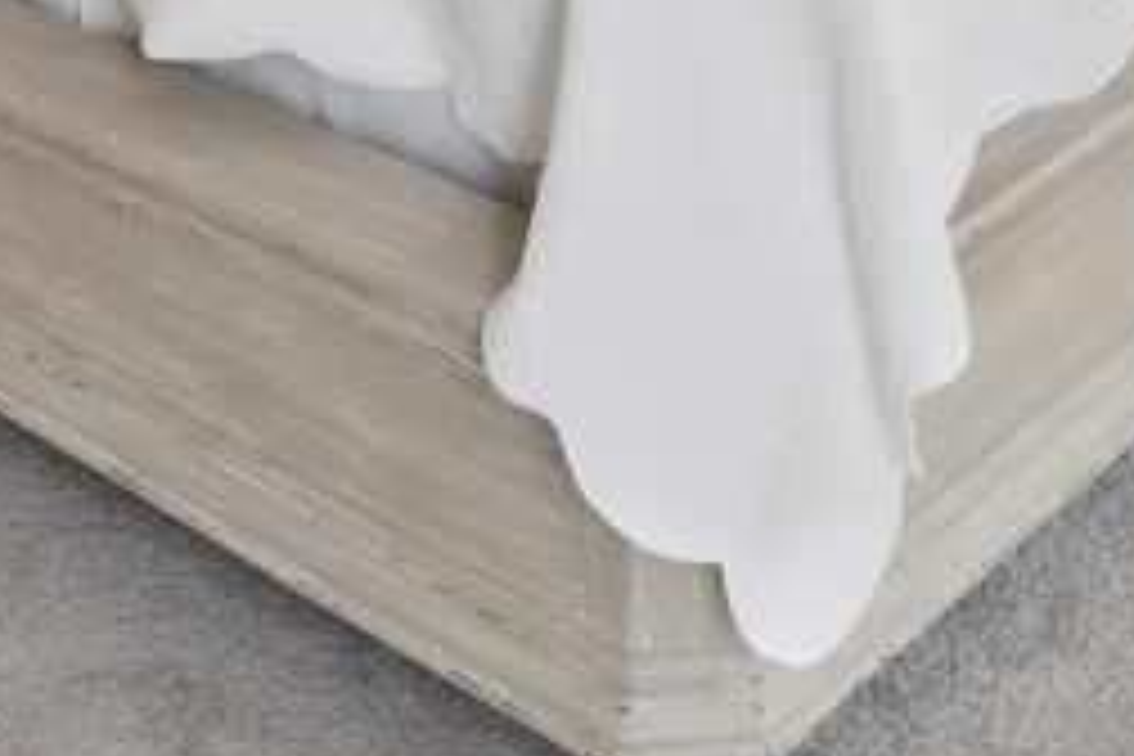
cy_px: -1004
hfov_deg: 26.2
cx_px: 736
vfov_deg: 13.5
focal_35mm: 77
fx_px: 2425
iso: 200
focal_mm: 12
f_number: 8
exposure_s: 1/20
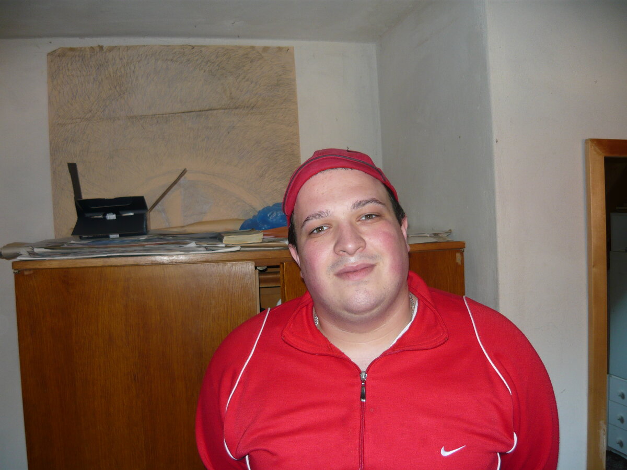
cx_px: 314
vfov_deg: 42.9
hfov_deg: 55.4
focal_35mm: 33
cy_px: 235
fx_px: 598
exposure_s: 1/30
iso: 100
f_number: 2.8
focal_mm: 5.5
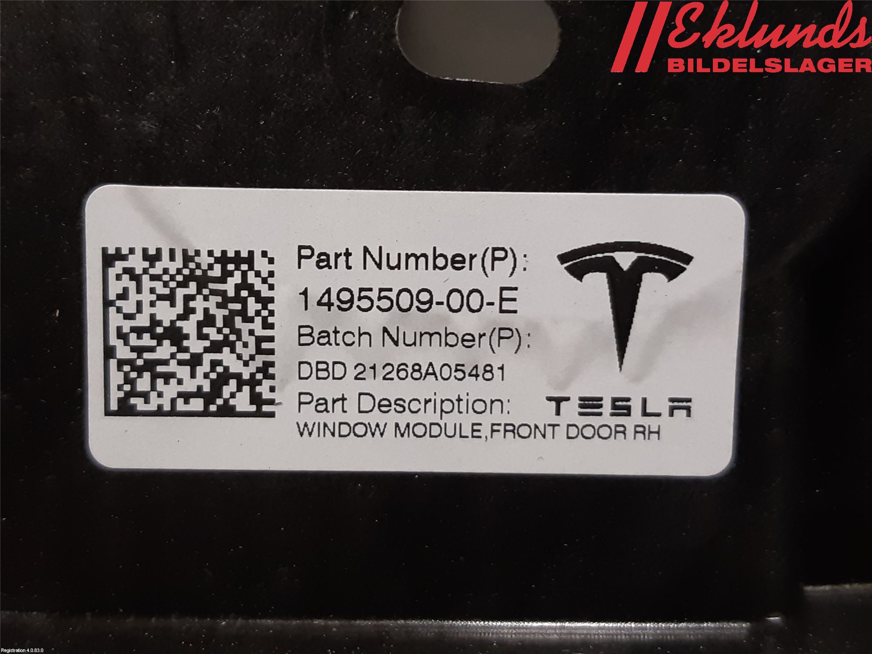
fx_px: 655
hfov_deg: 67.3
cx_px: 436
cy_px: 327
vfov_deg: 53.1
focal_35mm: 26
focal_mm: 3.93
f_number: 1.7
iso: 125
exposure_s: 1/50
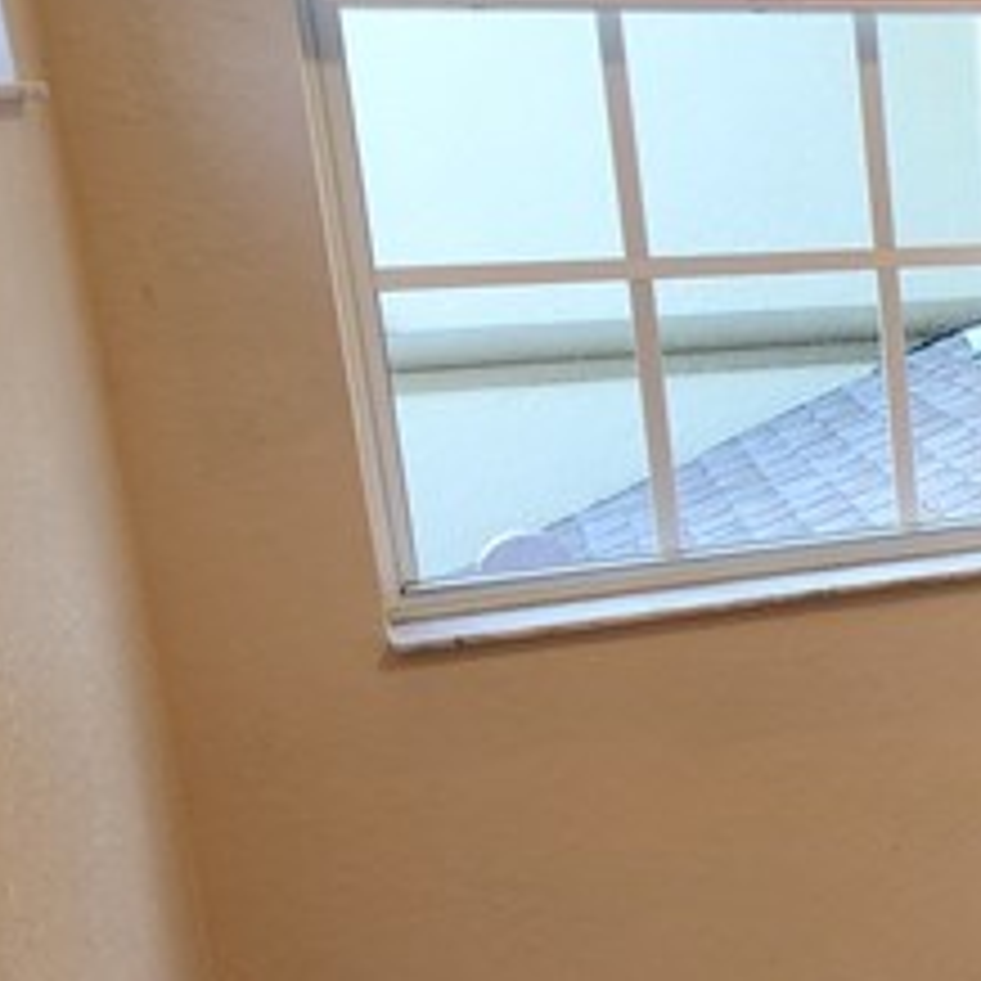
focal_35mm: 54
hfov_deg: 21.9
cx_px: 1706
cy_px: 490
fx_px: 1731
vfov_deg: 31.6
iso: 80
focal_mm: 2.2
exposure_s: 1/60
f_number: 2.2
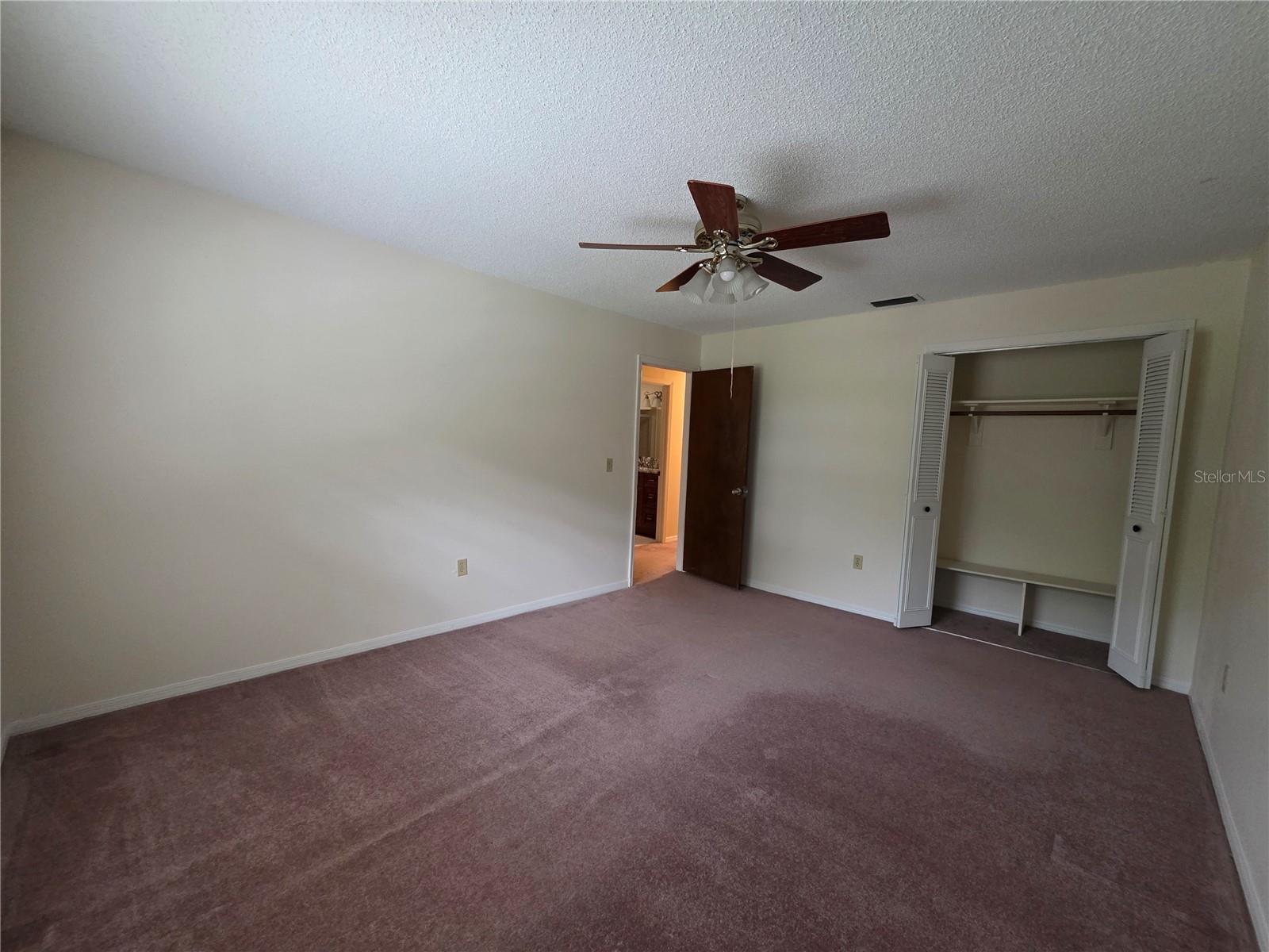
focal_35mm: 13
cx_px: 634
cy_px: 476
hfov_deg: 106.2
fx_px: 477
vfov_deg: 89.9
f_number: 1.9
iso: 500
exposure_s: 1/60
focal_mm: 2.2
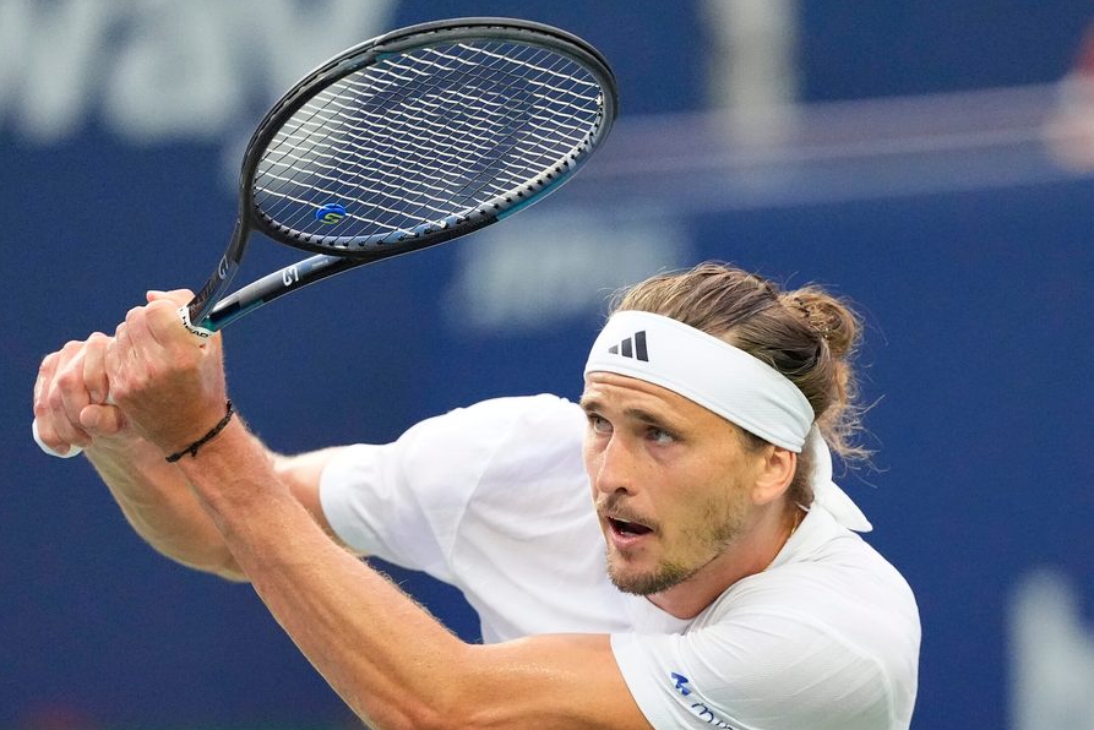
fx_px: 10457
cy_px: 415
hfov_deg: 6.0
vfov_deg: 4.0
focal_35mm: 344
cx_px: 499
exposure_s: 1/6400
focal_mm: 300
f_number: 2.8
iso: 8000
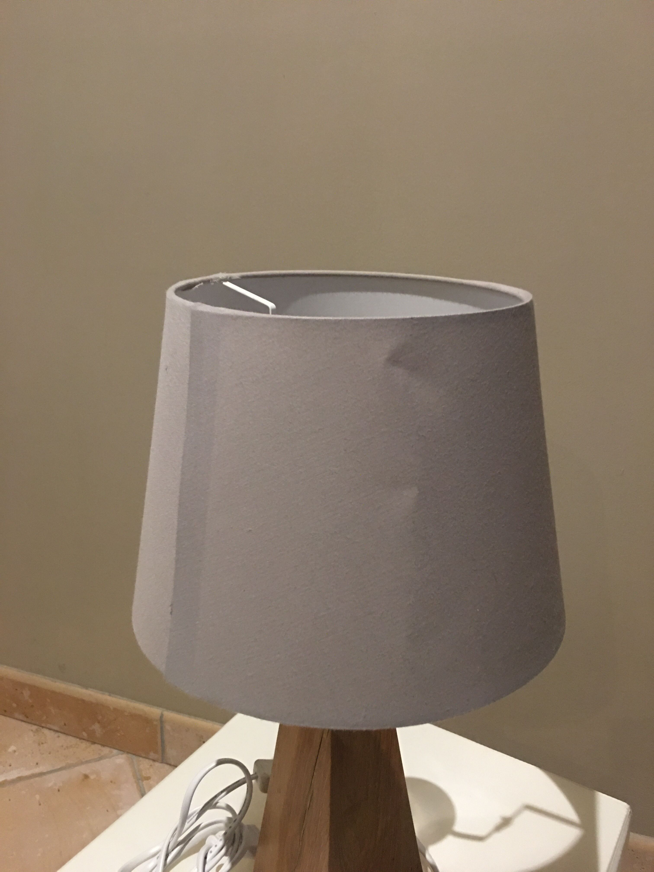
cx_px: 327
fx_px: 731
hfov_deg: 48.2
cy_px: 436
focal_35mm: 29
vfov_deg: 61.7
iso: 160
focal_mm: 4.15
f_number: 2.2
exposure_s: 1/8
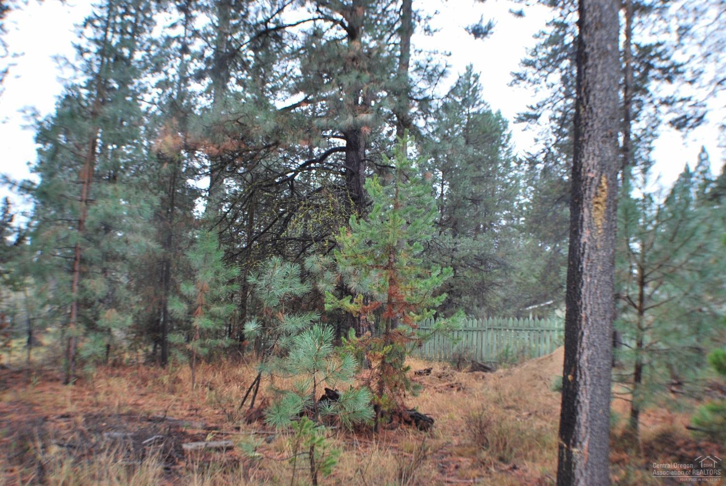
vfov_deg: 32.0
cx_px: 363
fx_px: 848
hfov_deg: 46.4
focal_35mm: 42
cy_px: 243
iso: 200
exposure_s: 1/60
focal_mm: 28
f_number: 4.2
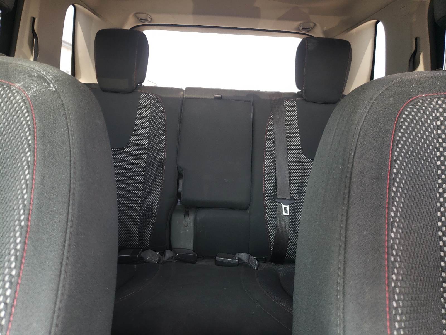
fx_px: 335
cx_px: 223
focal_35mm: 26
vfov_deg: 53.1
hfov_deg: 67.3
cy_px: 168
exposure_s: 1/60.2
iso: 54
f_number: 1.5
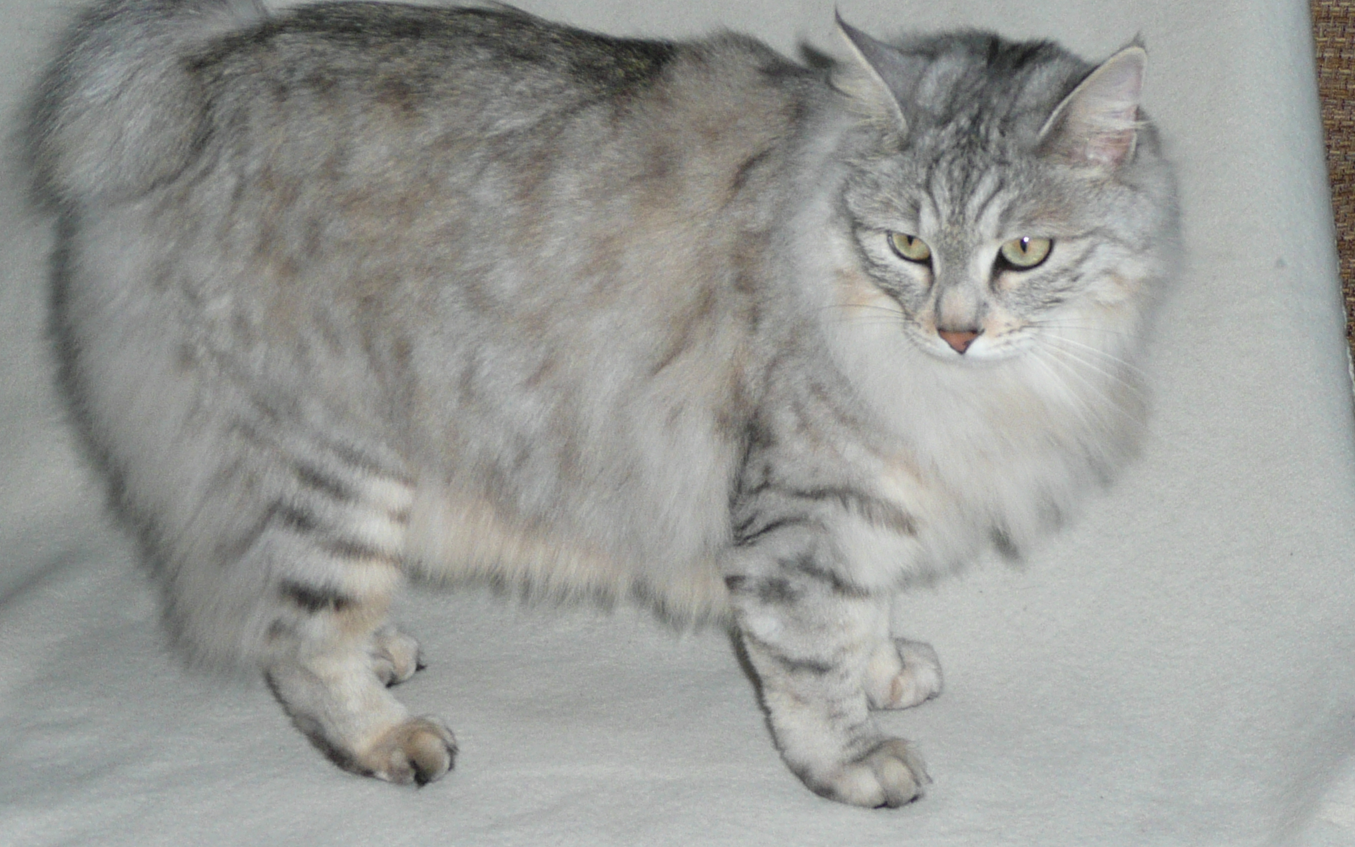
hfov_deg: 32.0
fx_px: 2363
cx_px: 678
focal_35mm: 64
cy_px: 362
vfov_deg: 20.3
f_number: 3.9
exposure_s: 1/30
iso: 100
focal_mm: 6.5
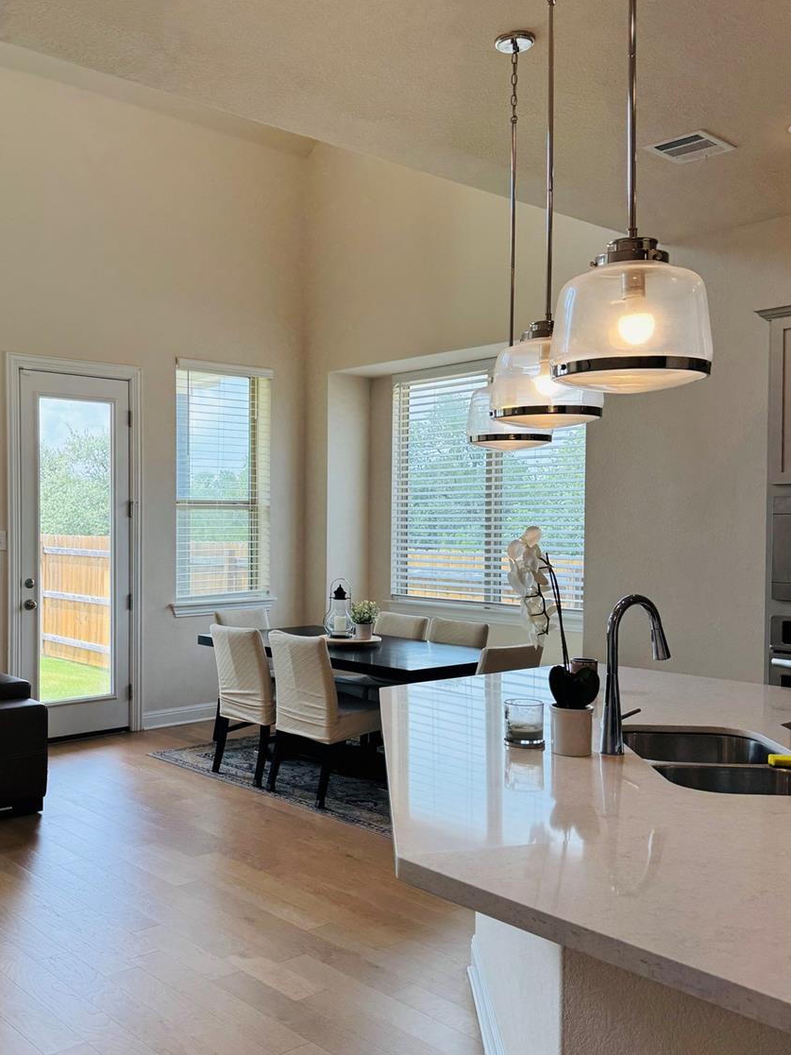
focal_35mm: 33
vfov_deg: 55.3
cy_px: 541
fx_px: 1005
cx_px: 270
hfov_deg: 42.4
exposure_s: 1/549
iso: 80
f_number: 1.78
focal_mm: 6.76
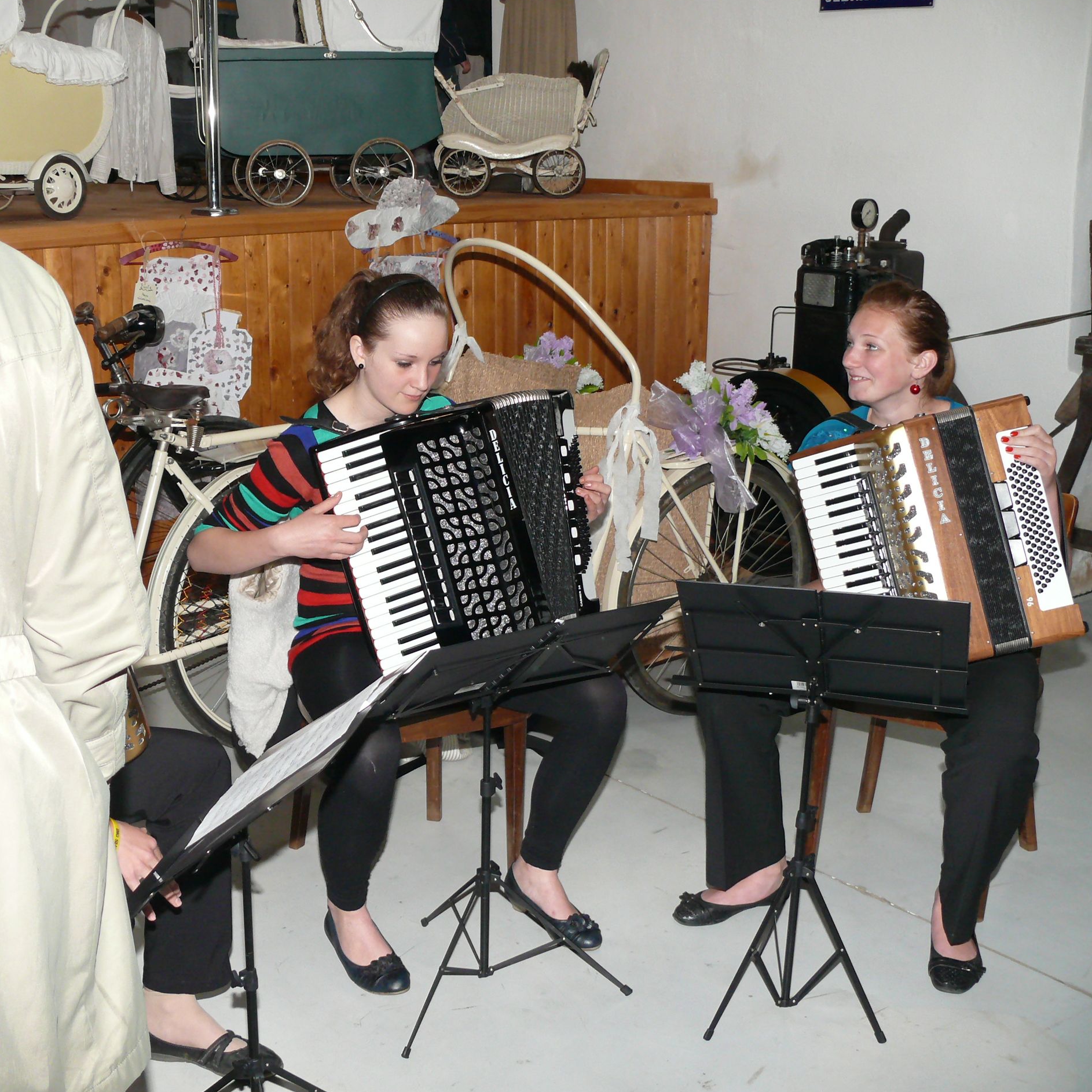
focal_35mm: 42
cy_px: 538
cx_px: 379
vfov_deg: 40.0
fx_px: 1499
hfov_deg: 39.6
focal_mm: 7.4
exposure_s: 1/125
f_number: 2.8
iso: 200
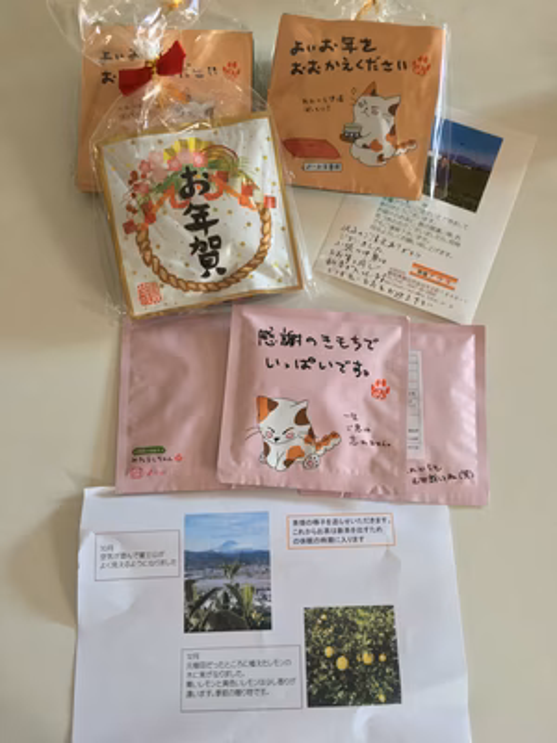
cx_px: 278
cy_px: 372
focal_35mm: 29
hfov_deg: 48.2
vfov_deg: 61.7
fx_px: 622
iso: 200
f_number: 2.2
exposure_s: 1/17
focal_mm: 4.15
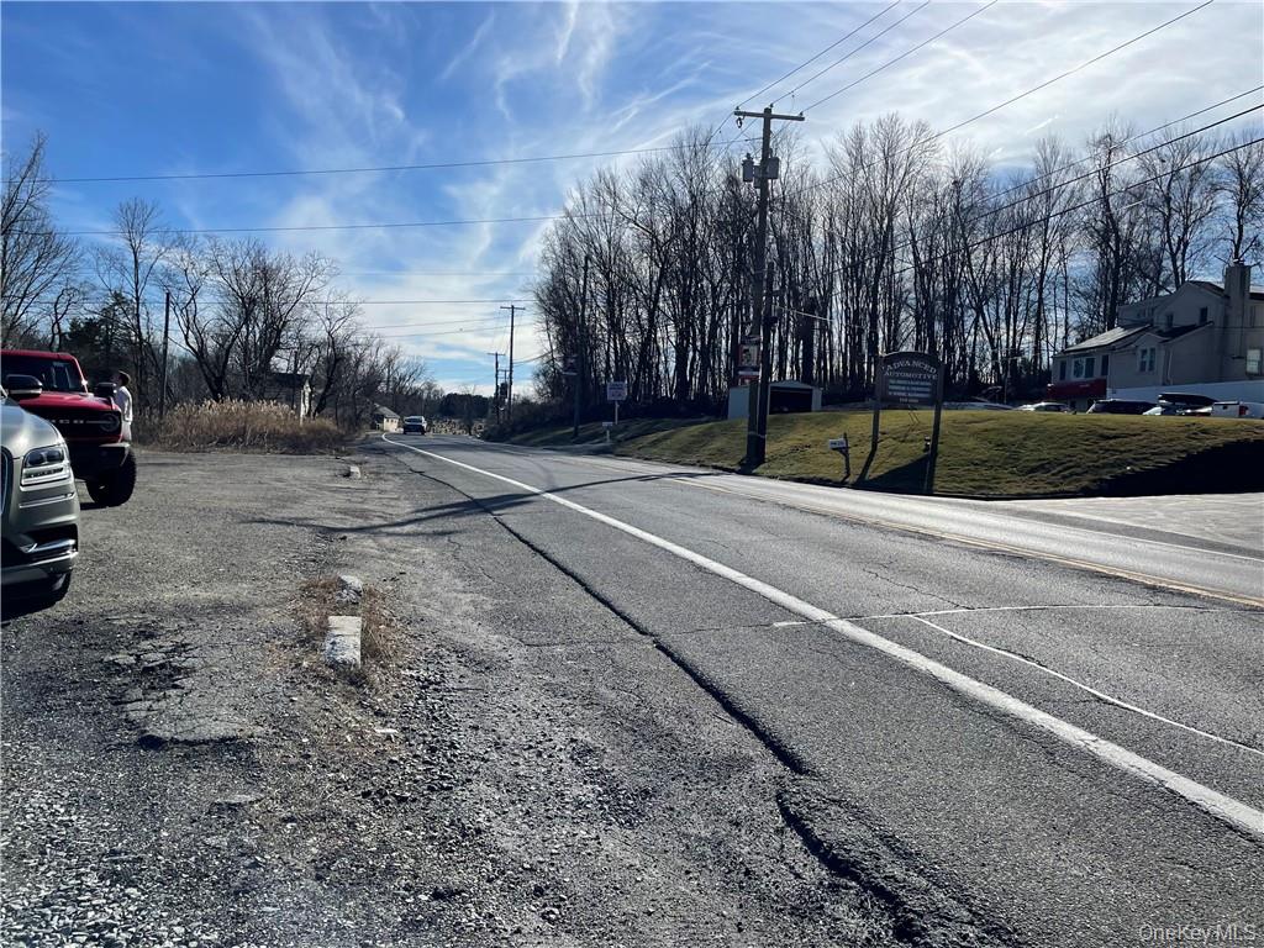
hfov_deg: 67.3
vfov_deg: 53.1
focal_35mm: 26
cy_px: 474
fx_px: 949
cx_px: 632
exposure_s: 1/5814
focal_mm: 4.2
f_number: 1.6
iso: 32
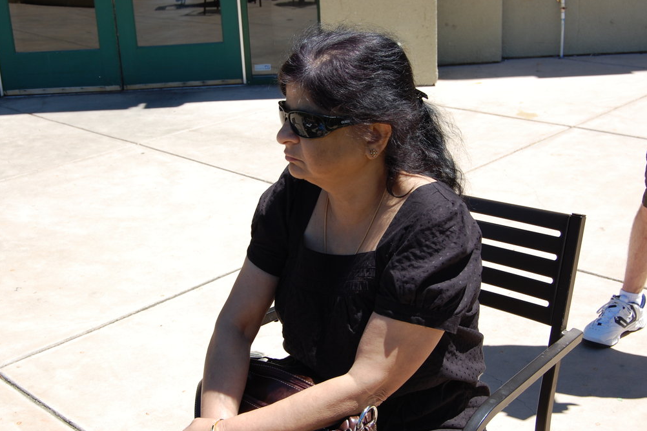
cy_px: 218
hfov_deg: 40.3
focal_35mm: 49
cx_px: 317
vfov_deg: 27.5
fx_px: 881
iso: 200
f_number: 9
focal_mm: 32
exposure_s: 1/320
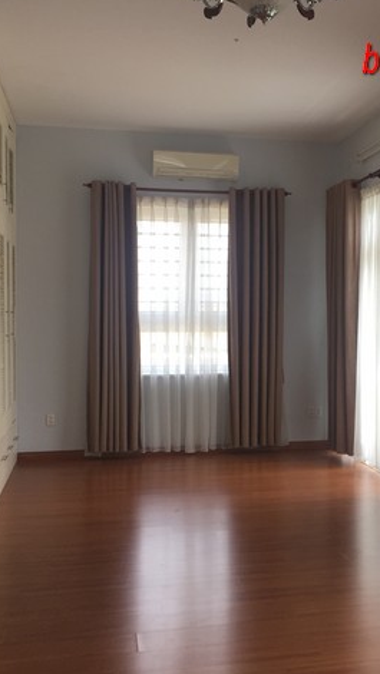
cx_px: 291
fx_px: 769
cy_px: 334
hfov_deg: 27.3
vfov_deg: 47.3
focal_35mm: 43
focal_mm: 4.15
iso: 32
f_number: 2.2
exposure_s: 1/100
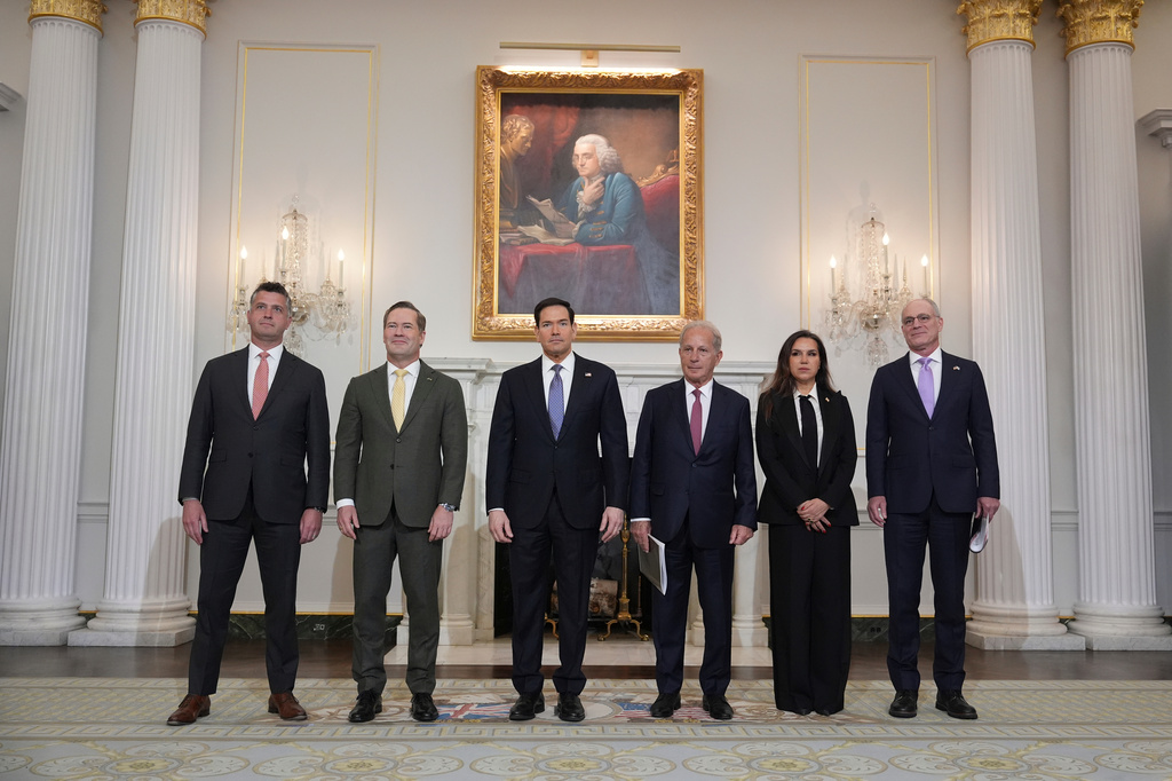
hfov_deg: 55.8
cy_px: 390
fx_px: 1106
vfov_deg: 38.9
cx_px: 586
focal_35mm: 34
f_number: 4
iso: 3200
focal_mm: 34
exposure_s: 1/320
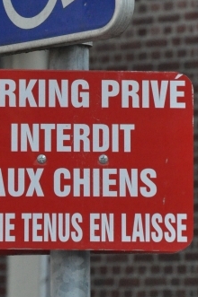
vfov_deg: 4.6
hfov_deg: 3.1
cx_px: 77
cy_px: -52
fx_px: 3712
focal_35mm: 449
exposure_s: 1/2000
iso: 1600
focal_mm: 110
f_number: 5.6
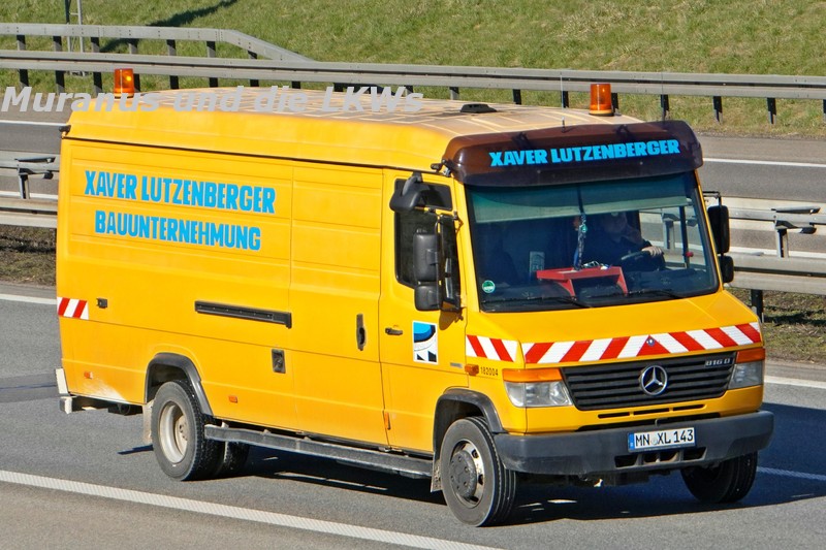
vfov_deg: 8.6
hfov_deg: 12.8
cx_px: 413
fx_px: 3671
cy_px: 275
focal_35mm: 160
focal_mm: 106.7
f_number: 6.3
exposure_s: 1/4000
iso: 640
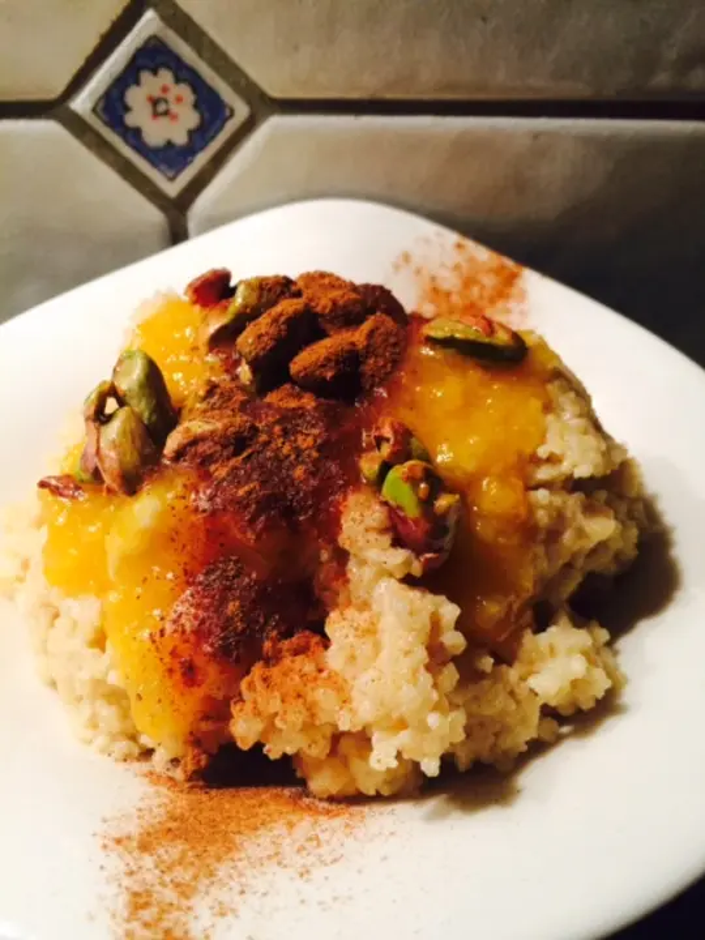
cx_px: 352
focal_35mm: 29
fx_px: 787
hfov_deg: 48.2
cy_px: 470
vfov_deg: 61.7
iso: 160
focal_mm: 4.15
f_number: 2.2
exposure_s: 1/33
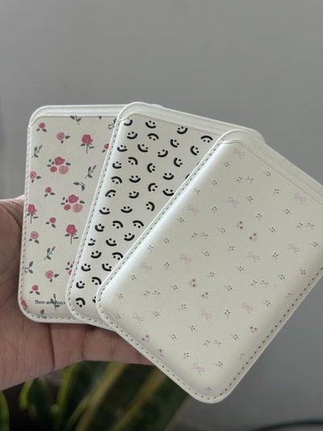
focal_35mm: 48
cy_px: 216
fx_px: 597
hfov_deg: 30.3
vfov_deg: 39.6
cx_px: 162
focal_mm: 6.76
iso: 64
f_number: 1.78
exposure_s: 1/232
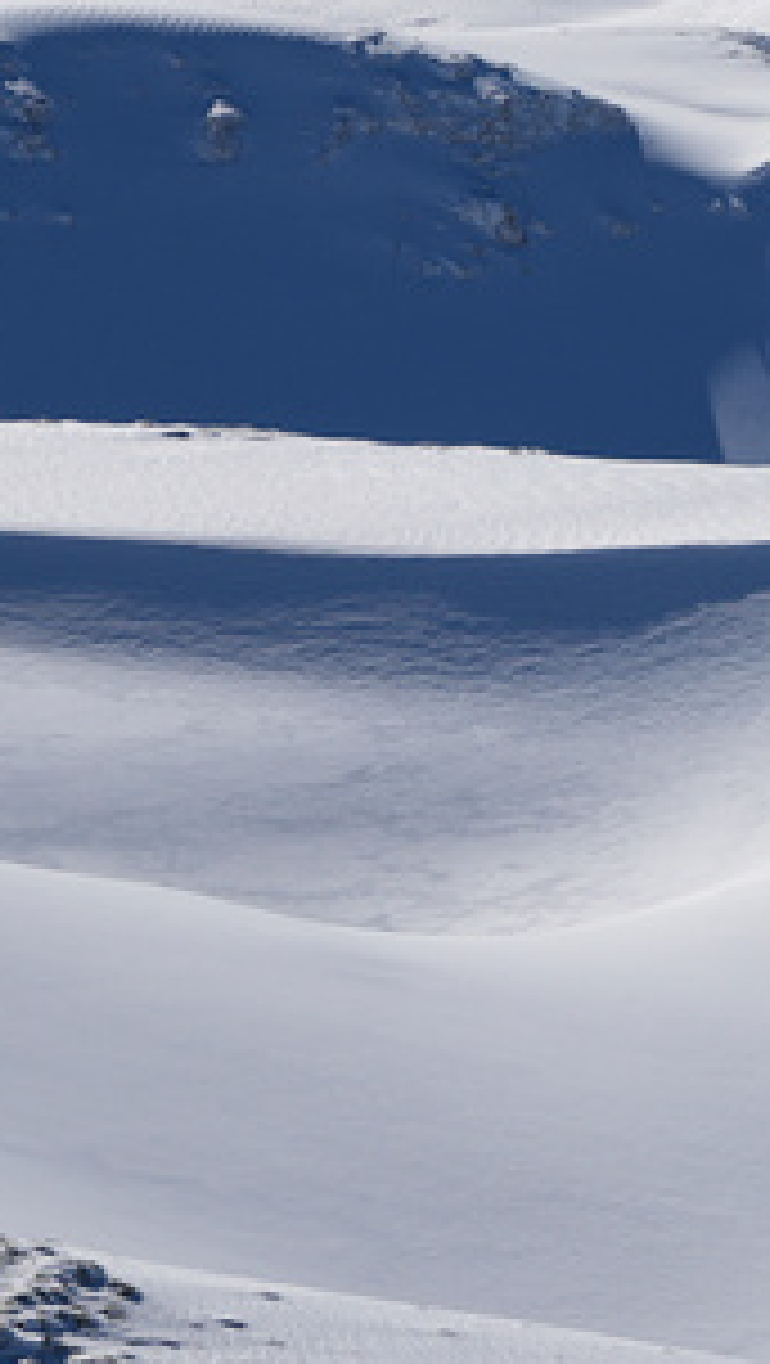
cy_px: 1110
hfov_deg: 3.0
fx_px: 14591
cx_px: 1085
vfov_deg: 5.3
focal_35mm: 403
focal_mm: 114
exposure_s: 1/1600
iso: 100
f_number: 8
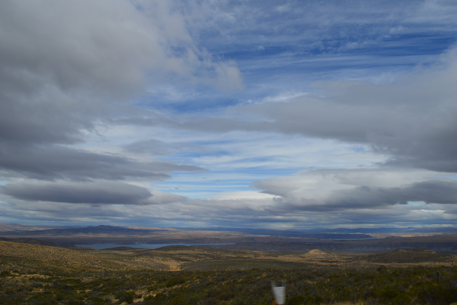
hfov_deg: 60.3
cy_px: 148
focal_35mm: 31
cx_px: 235
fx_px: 393
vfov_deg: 42.3
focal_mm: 20
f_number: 10
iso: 100
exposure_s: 1/400
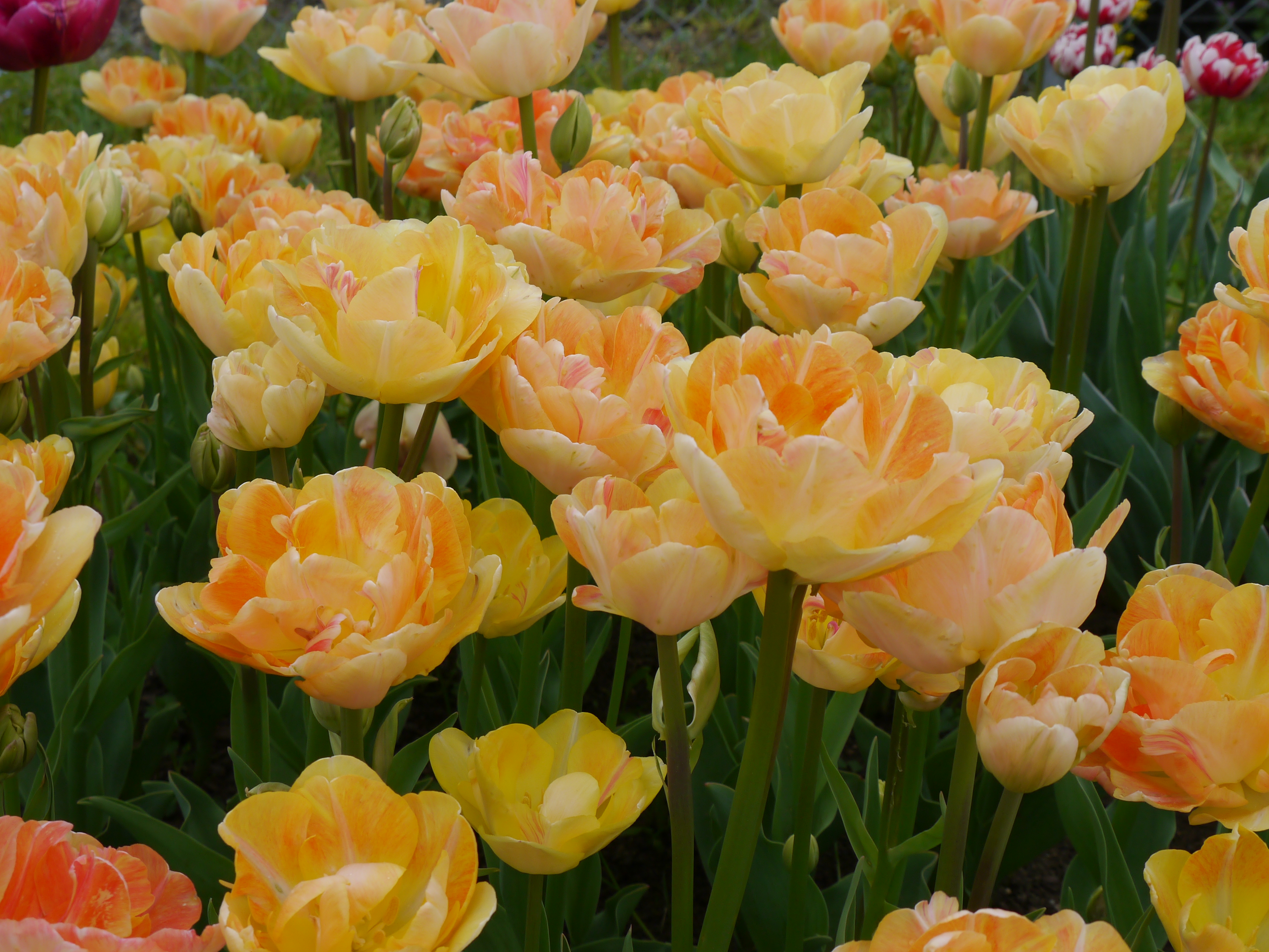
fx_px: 1980
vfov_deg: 27.0
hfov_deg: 35.5
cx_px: 584
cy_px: 487
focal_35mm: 54
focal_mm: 21
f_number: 8
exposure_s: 1/320
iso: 160
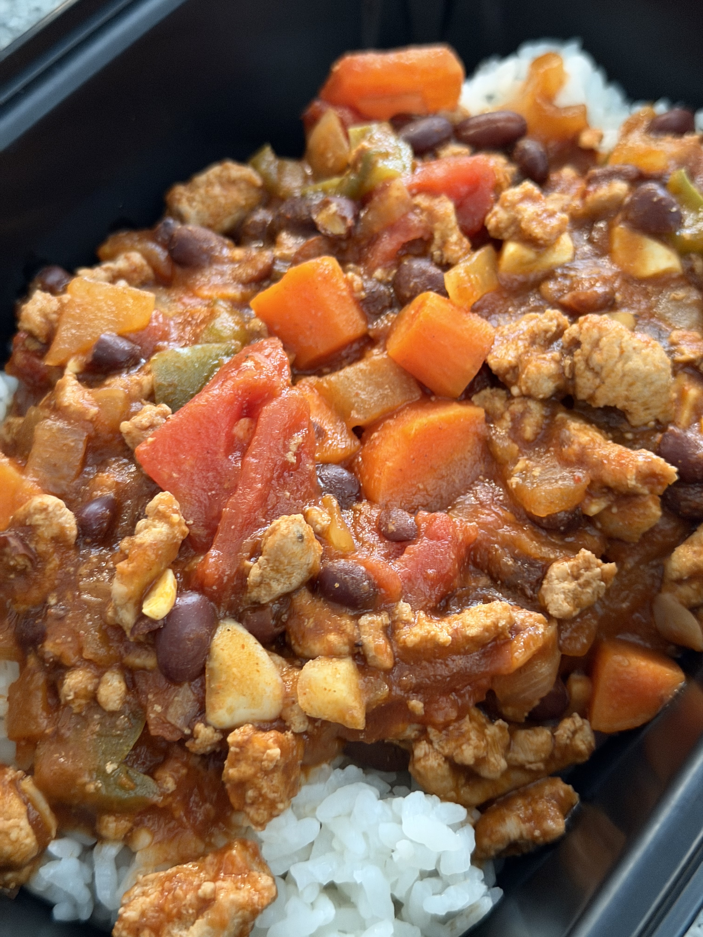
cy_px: 468
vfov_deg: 39.7
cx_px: 352
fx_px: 1300
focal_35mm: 48
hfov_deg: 30.3
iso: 500
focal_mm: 6.76
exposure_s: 1/30
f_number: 1.78
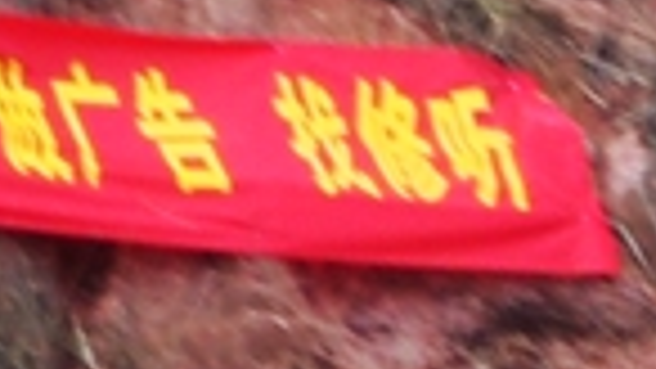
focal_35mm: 292
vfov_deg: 4.0
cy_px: 1042
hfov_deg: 7.4
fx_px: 5077
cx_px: 207
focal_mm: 34
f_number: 16
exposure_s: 1/60
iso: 200
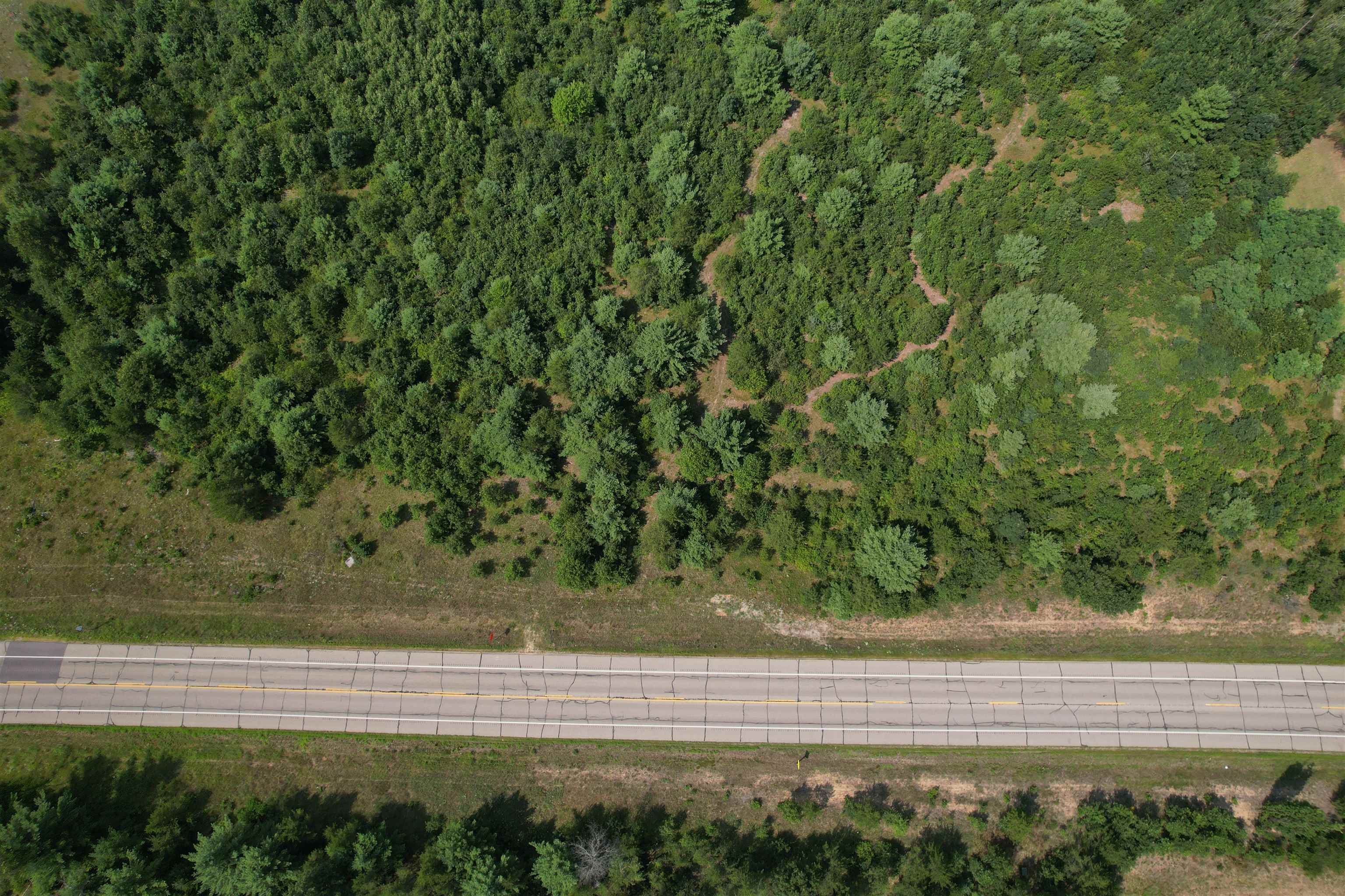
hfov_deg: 78.6
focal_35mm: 22
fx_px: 822
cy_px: 448
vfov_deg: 57.2
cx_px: 672
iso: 110
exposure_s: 1/725
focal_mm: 8.38
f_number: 2.8
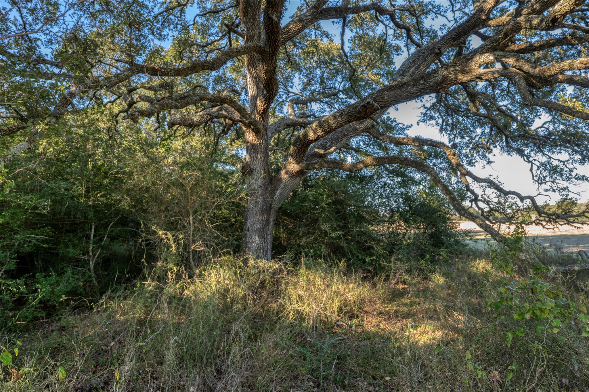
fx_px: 343
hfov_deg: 81.2
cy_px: 196
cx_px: 294
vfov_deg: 59.4
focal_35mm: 21
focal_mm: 14
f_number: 4
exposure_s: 1/60
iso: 200
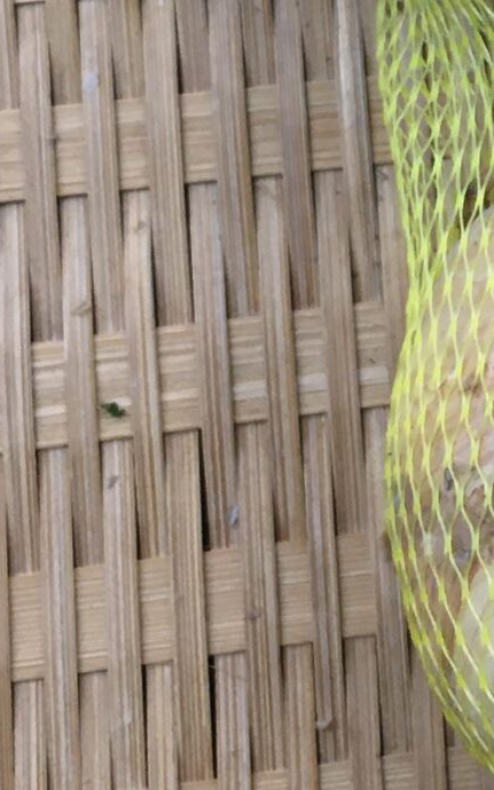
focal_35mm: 114
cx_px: 759
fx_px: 2457
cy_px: -37
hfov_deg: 11.0
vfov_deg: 17.8
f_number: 2.2
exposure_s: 1/30
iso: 32
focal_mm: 4.15
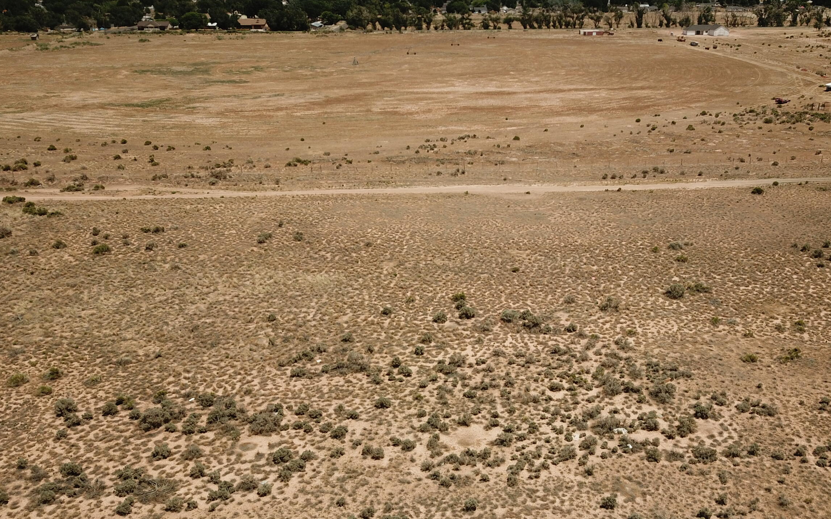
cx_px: 537
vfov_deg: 35.2
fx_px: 815
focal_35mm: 36
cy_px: 308
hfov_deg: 53.2
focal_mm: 4.73
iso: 100
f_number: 2.2
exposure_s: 1/2762
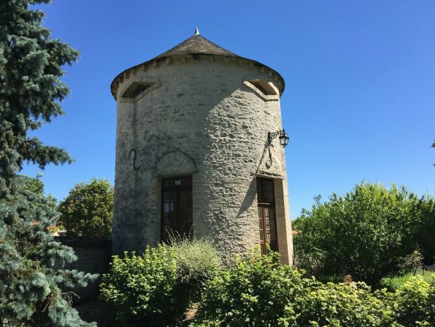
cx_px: 211
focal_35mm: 30
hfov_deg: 59.9
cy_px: 164
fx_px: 377
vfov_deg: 46.8
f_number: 2.2
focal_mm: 4.15
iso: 25
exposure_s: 1/1115
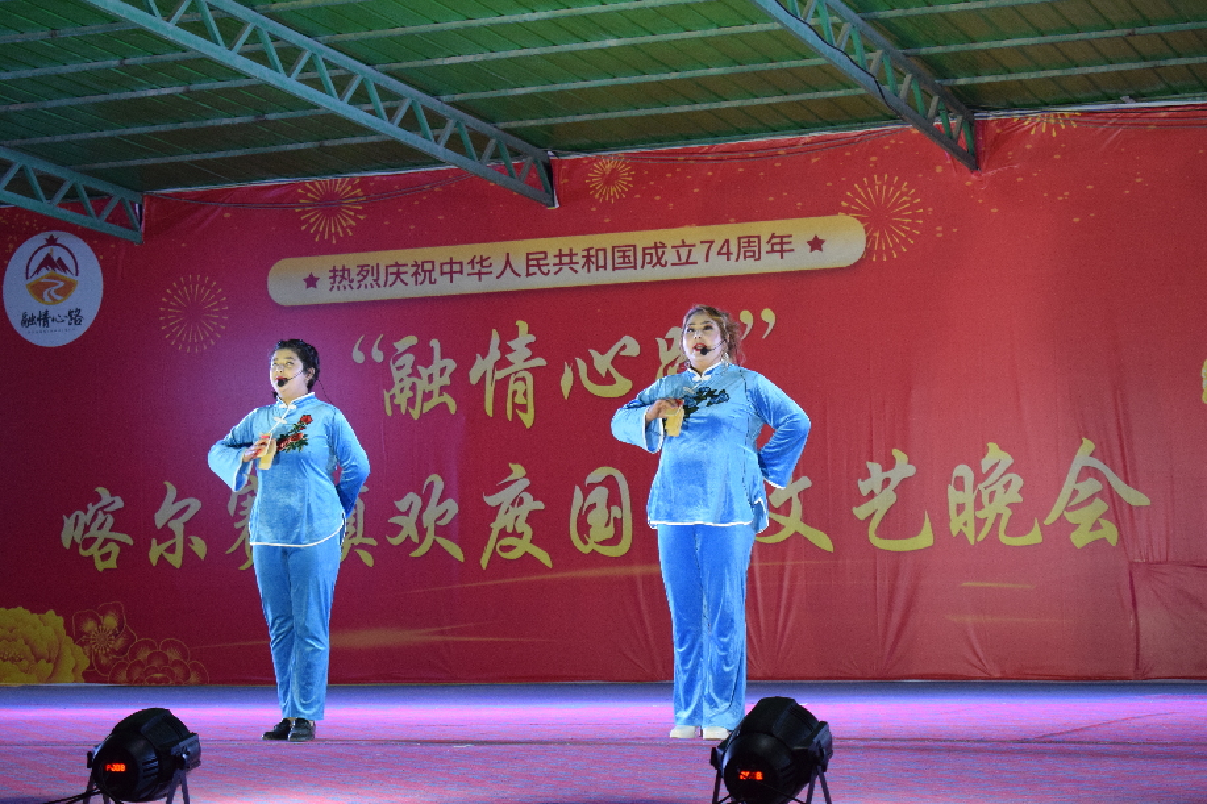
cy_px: 402
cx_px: 604
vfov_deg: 16.5
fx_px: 2765
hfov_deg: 24.6
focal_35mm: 82
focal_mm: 55
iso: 1600
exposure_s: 1/60
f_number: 5.6
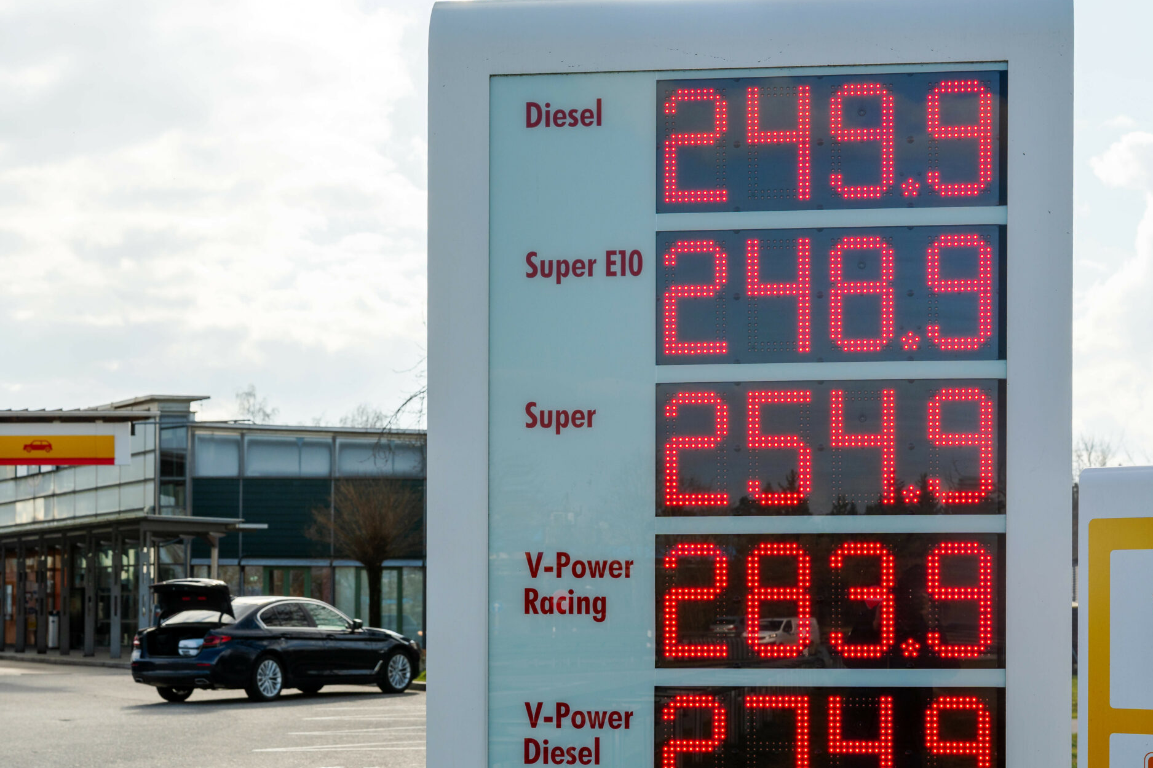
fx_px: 2274
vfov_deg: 19.2
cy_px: 419
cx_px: 369
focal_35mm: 71
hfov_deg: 28.2
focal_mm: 52
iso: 100
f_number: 8
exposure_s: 1/400
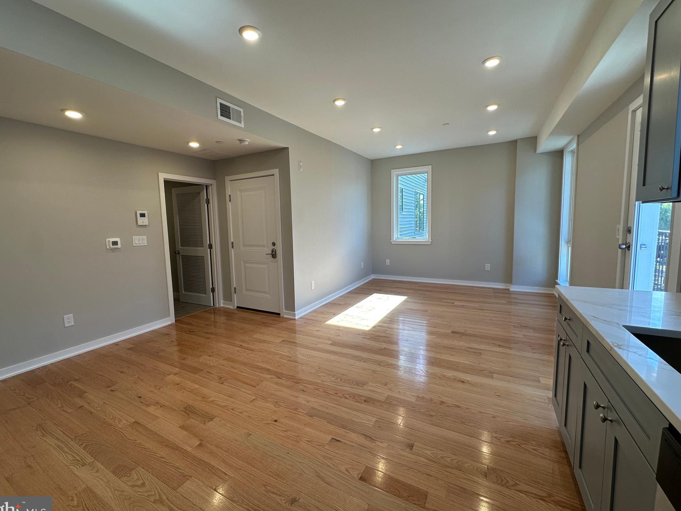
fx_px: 295
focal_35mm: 15
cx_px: 328
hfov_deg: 98.1
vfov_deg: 81.8
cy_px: 252
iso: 64
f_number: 2.2
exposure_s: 1/120
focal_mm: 2.22
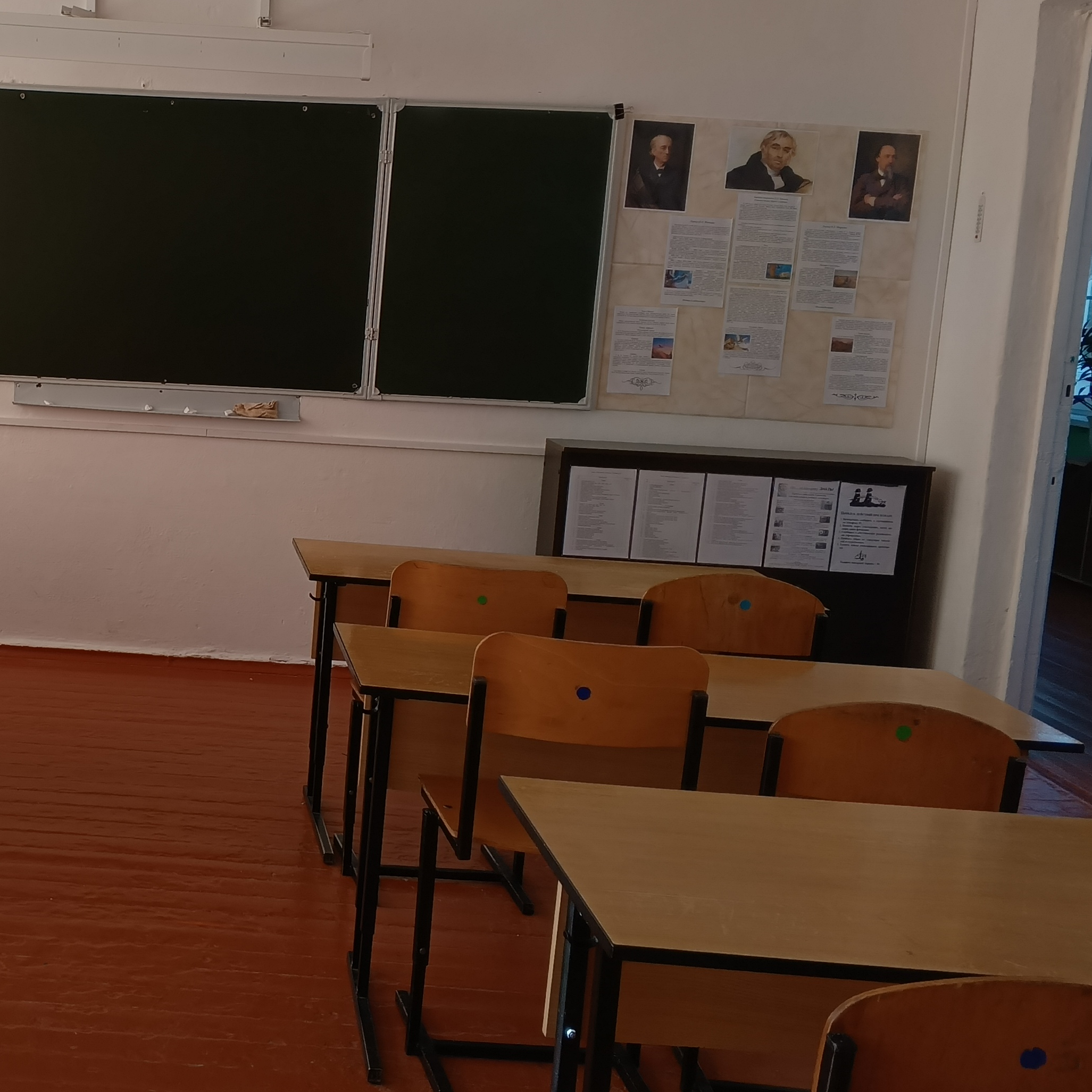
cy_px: 468
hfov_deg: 37.2
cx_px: 92
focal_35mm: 42
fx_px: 1499
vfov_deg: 39.9
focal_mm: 4.09
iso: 56
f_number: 1.6
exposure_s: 1/100
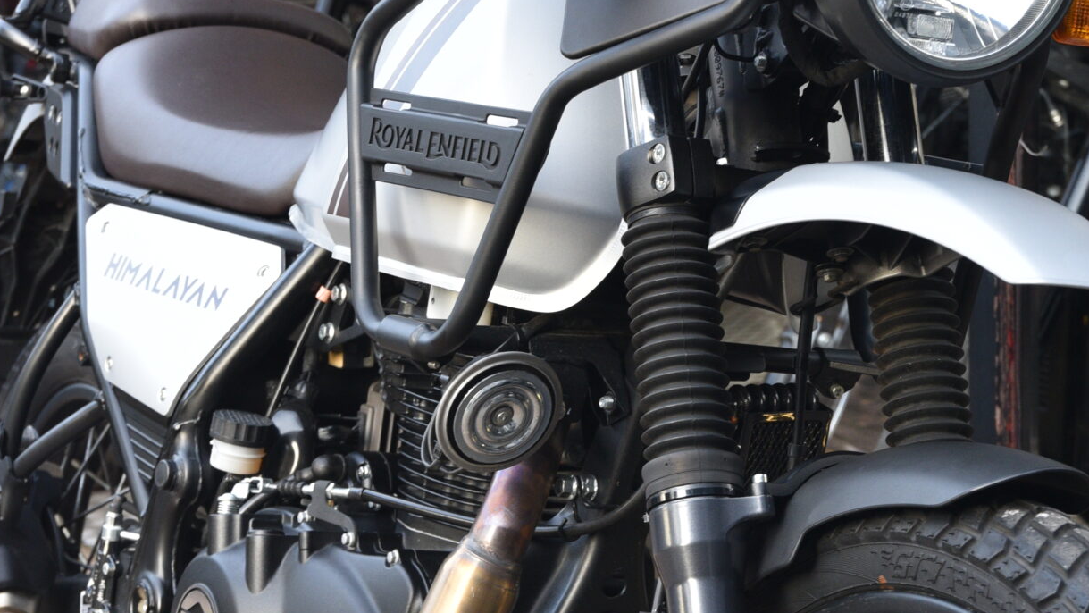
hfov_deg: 19.4
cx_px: 640
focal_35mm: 110
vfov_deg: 11.0
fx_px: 3177
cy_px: 440
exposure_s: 1/125
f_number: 5.6
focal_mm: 50
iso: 1000
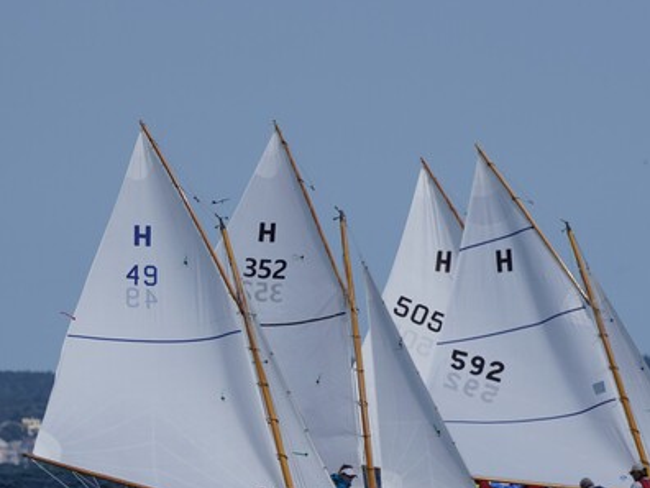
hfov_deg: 2.6
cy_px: 274
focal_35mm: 758
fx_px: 14233
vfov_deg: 2.0
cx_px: 433
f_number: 5.6
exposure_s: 1/1600
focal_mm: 260
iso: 125
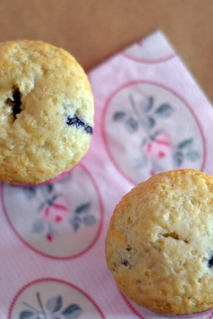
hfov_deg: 12.0
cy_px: 176
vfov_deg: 17.9
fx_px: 1012
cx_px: 101
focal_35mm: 114
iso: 400
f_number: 2.2
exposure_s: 1/60
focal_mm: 50
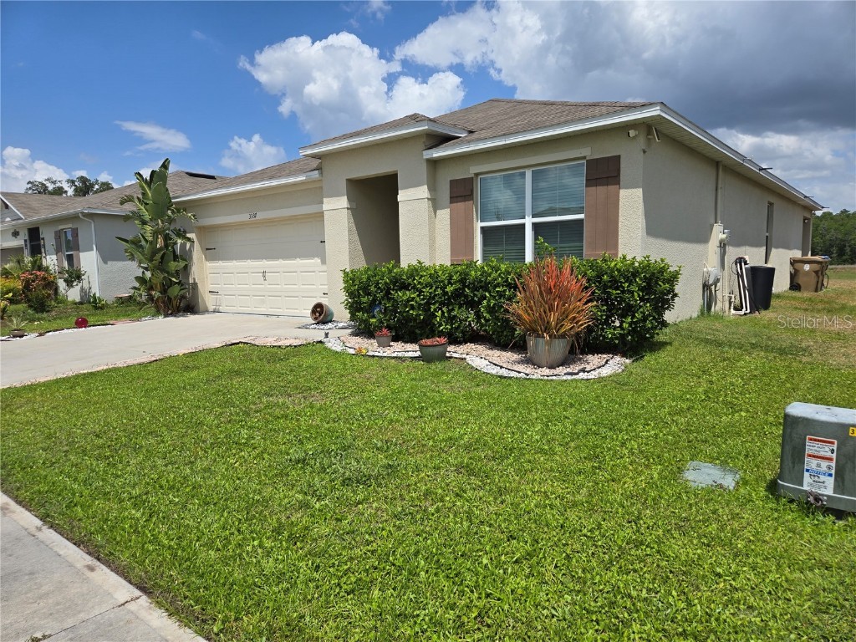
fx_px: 569
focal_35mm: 23
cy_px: 321
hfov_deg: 73.9
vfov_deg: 58.9
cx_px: 428
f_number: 1.8
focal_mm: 5.4
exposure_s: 1/3464
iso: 25
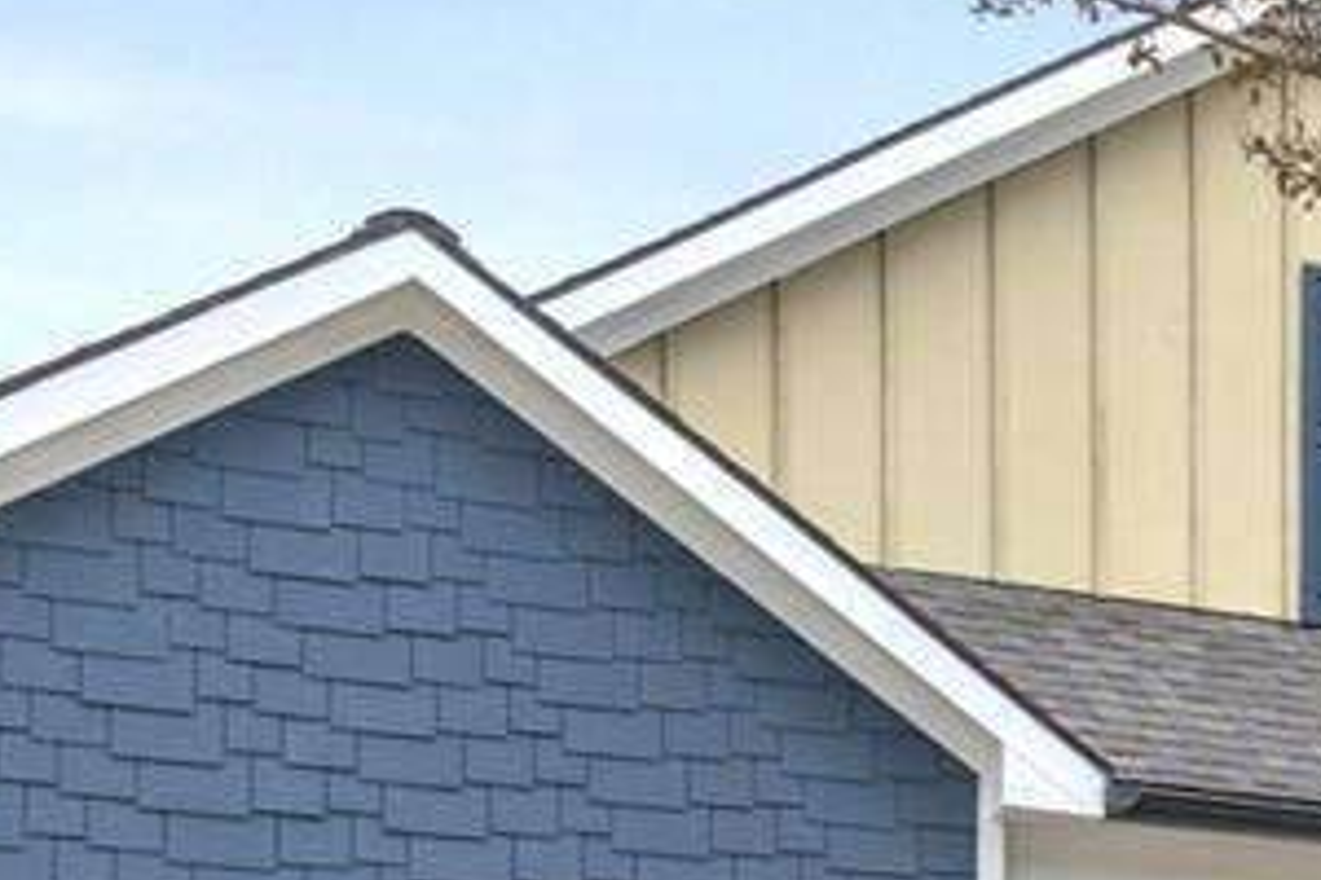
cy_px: 900
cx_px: 1070
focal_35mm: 48
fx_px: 1761
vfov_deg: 26.4
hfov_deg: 39.4
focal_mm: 18
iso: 250
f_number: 4.5
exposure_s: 1/125
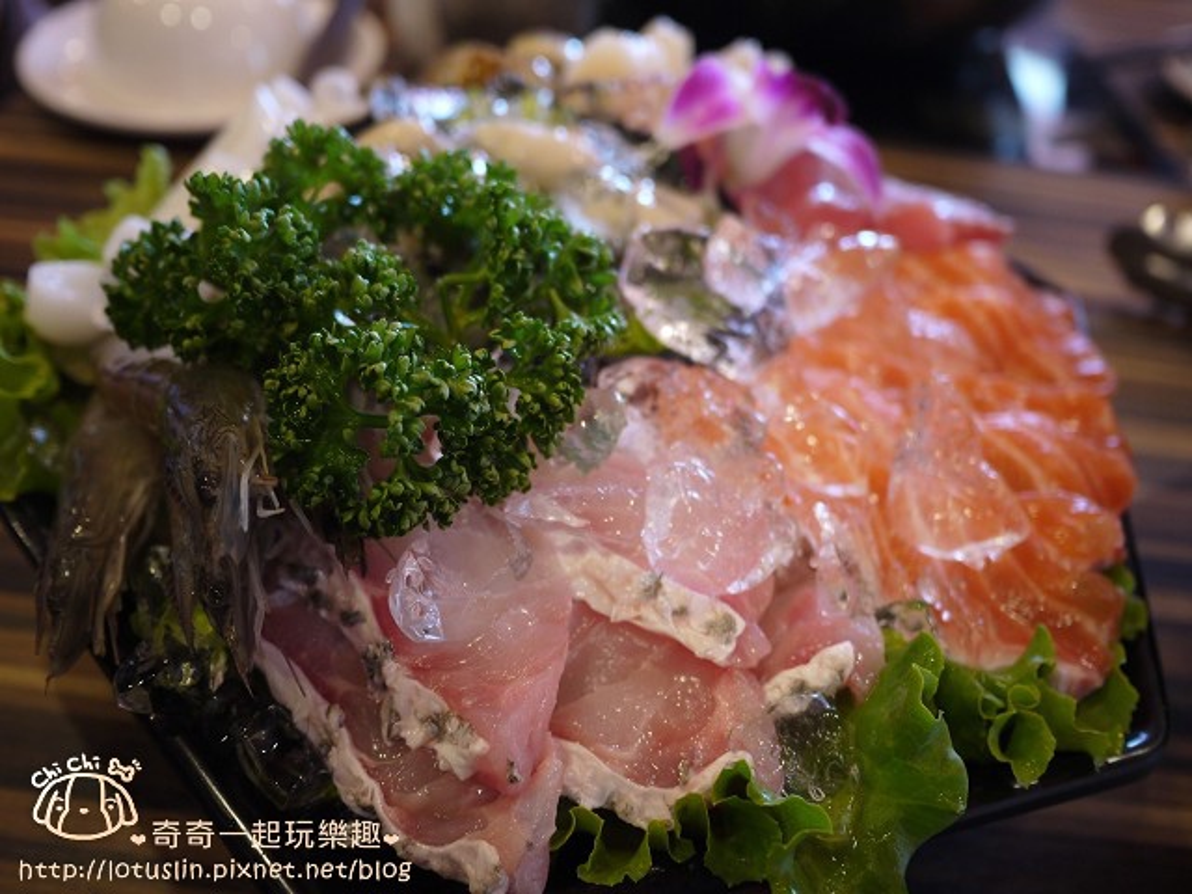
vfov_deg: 49.7
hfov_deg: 63.4
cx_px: 596
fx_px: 964
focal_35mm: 28
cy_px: 447
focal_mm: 14
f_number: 2.5
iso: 200
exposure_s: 1/60
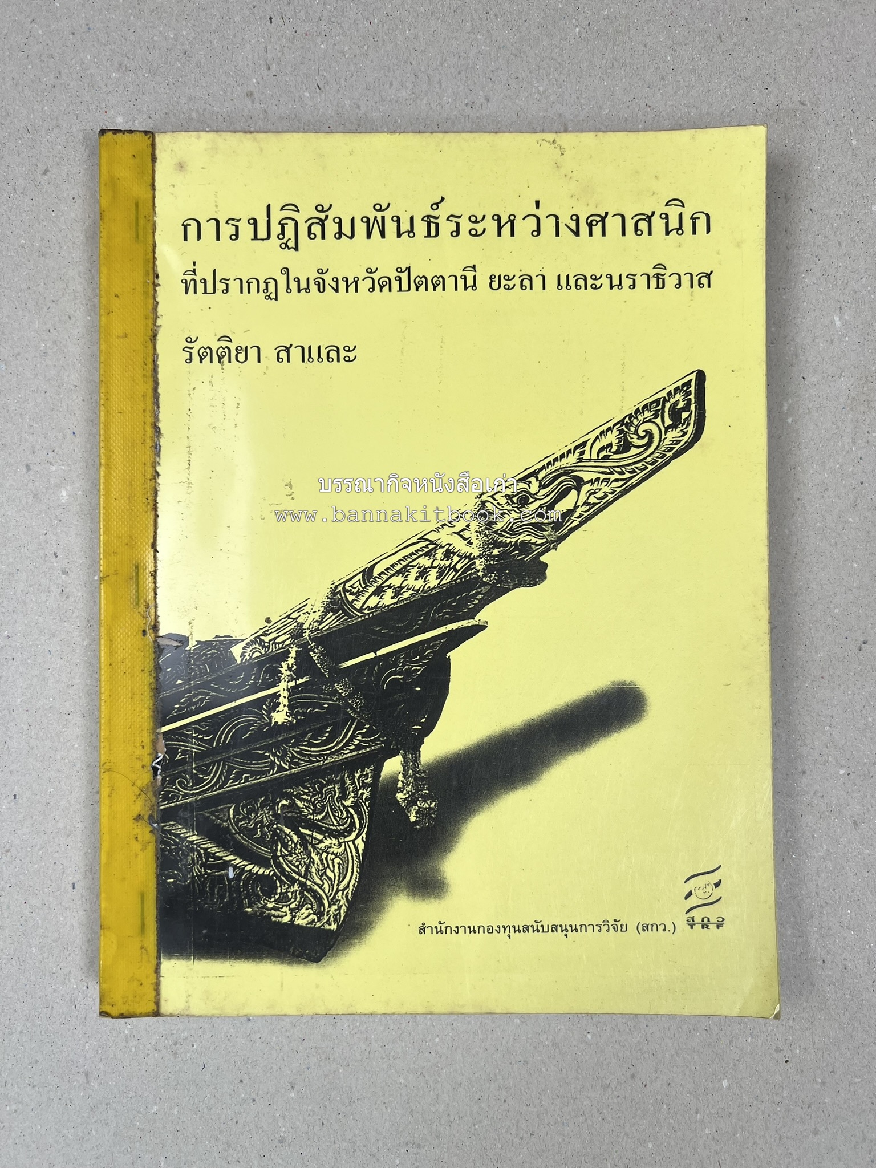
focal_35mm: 26
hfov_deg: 53.1
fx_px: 877
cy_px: 584
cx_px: 438
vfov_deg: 67.3
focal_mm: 5.7
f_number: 1.5
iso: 40
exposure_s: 1/188
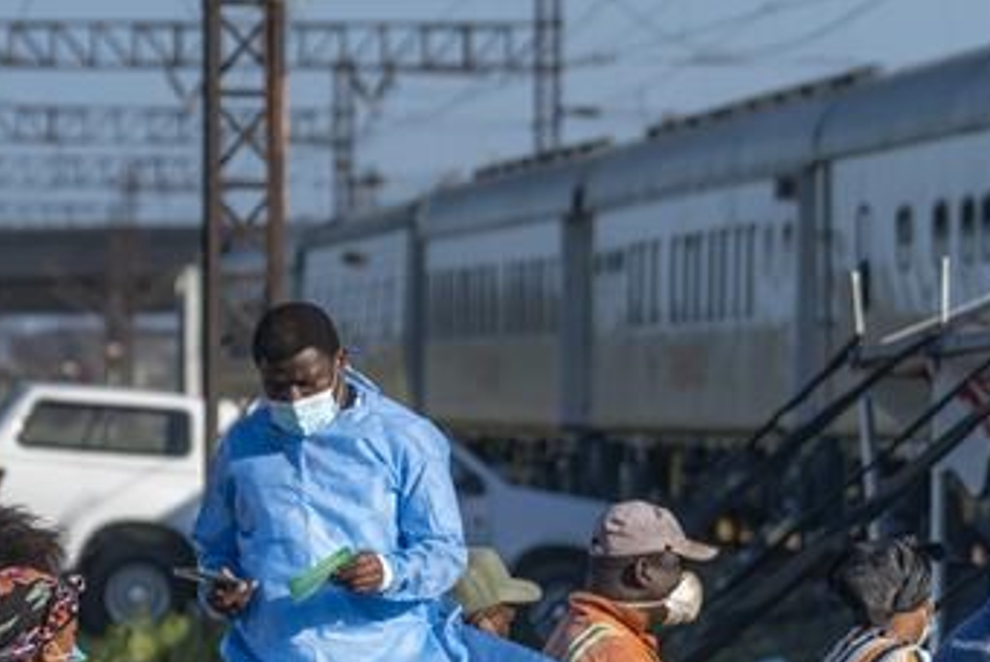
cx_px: 723
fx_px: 10761
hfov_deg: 5.3
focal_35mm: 391
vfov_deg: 3.5
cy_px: 604
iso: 80
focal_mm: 137
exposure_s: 1/800
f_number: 4.5
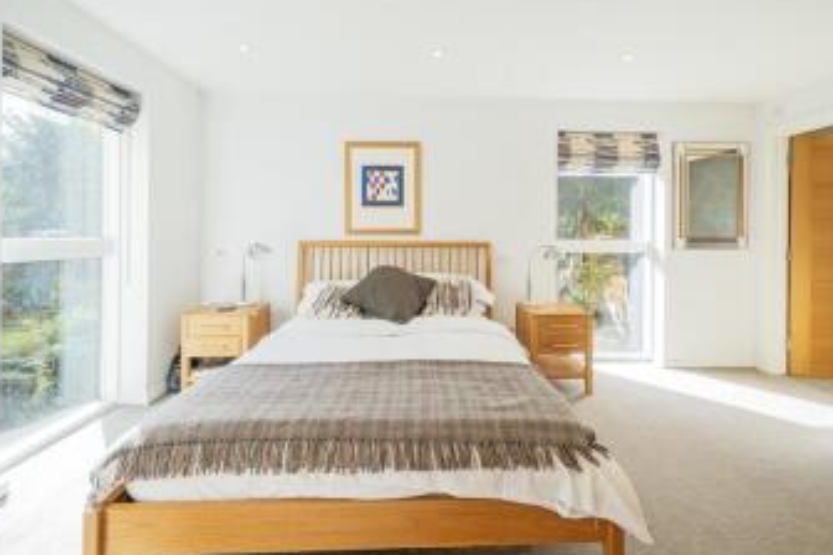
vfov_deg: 70.1
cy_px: 237
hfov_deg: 93.2
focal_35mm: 17
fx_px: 393
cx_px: 434
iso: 500
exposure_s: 1/100
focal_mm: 12
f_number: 8
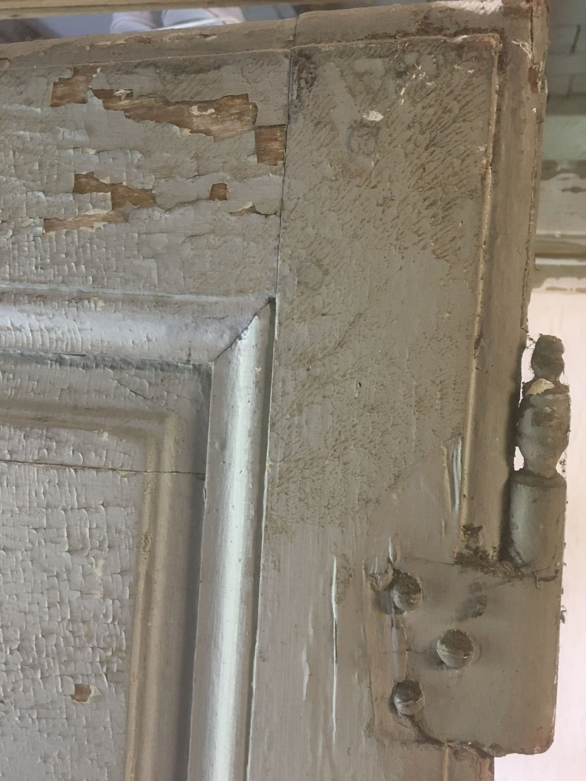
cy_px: 390
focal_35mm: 29
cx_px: 293
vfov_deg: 61.7
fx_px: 655
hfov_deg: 48.2
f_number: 2.2
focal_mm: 4.15
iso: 200
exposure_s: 1/20
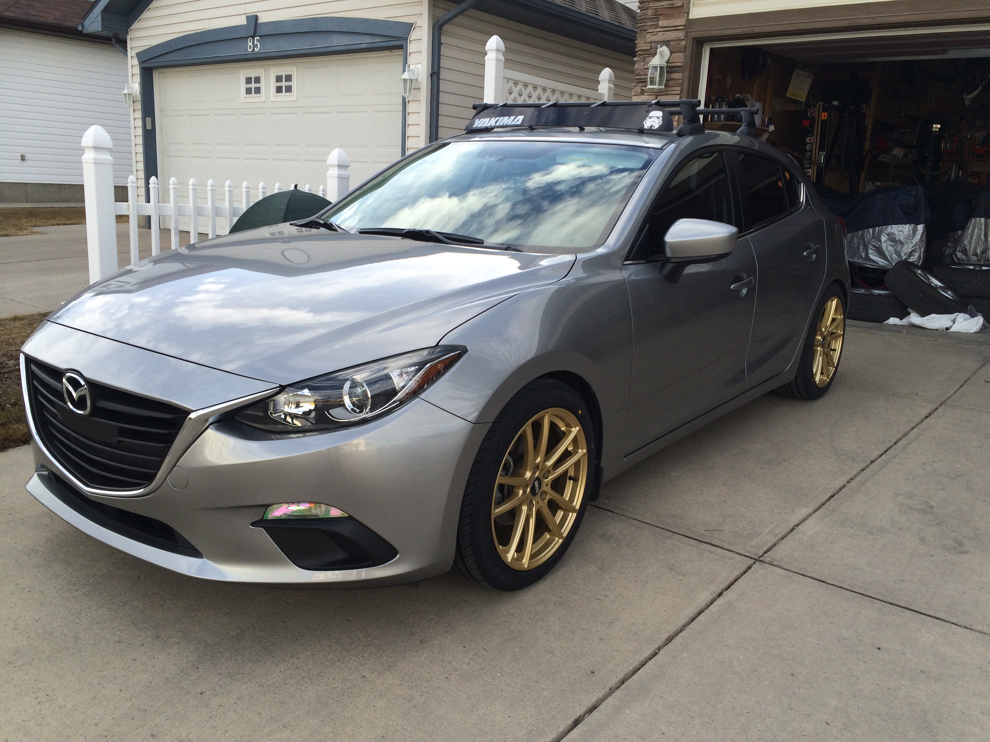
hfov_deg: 61.7
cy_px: 371
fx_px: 829
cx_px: 495
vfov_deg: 48.2
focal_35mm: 29
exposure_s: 1/612
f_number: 2.2
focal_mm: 4.15
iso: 32
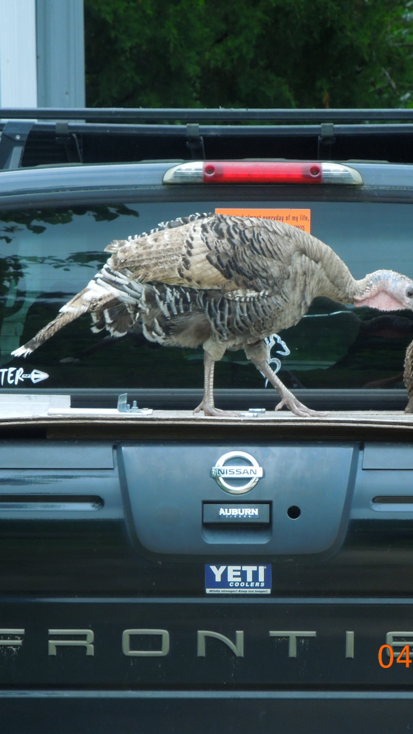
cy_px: 367
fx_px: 5412
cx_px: 224
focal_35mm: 278
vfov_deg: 7.8
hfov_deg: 4.4
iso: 160
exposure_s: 1/200
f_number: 5
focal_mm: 34.4
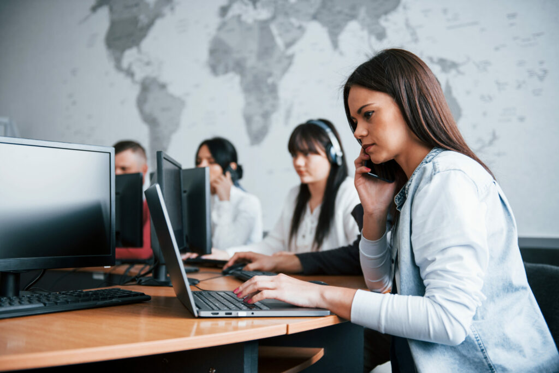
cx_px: 280
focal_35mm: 45
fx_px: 699
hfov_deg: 43.6
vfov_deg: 29.9
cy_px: 186
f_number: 2.8
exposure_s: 1/125
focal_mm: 45
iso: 320
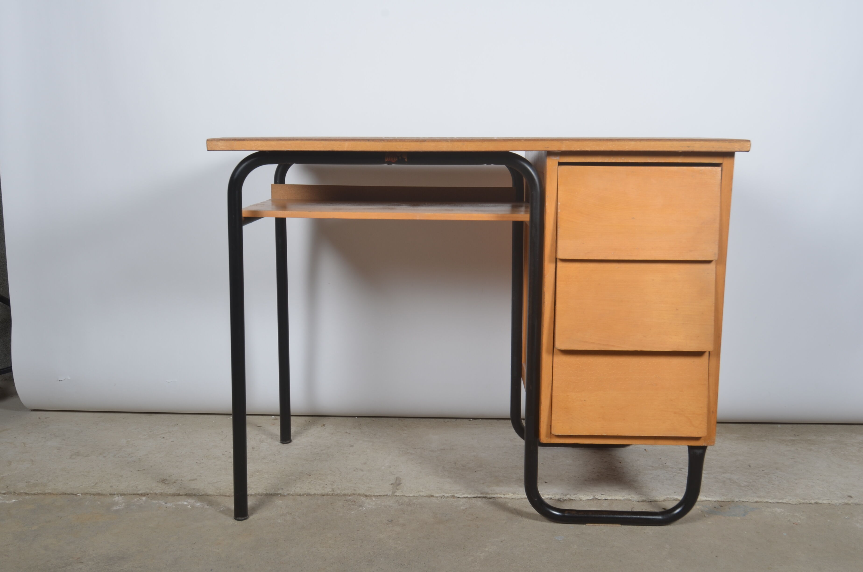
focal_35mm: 36
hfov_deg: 53.2
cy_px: 286
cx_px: 432
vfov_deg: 36.7
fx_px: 861
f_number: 11
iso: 100
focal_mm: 24
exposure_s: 1/125
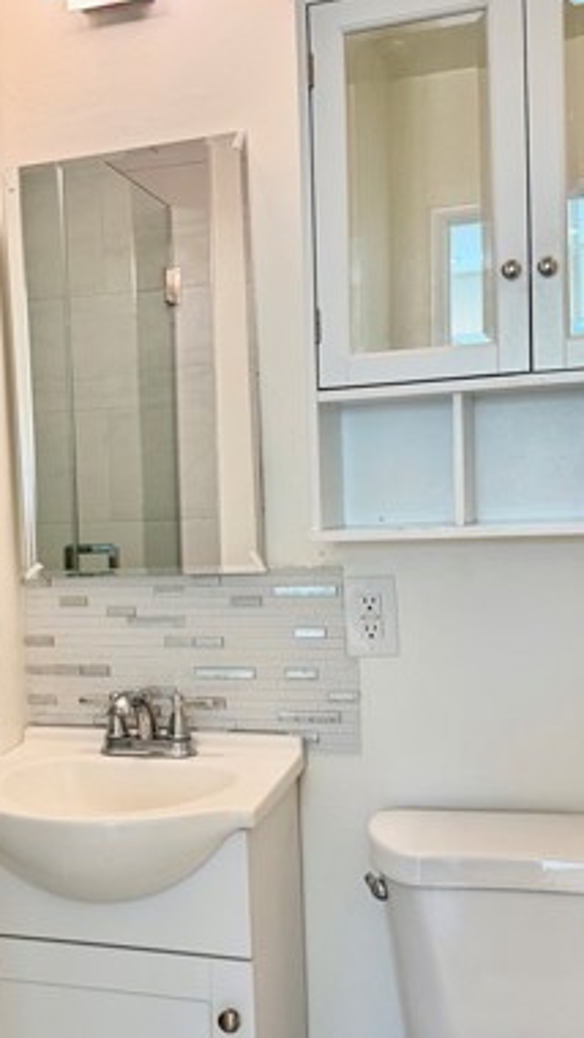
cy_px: 587
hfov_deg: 26.7
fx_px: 1210
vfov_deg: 46.3
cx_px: 136
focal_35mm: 44
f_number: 1.78
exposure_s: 1/60
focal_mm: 6.76
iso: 250
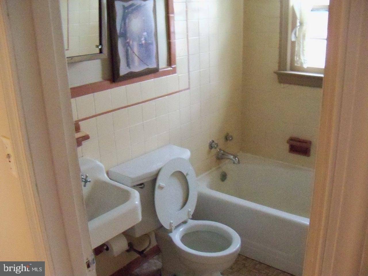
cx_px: 184
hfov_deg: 52.6
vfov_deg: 40.7
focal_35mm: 35
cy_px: 138
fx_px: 372
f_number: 3.5
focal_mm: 6.2
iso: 1600
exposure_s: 1/25
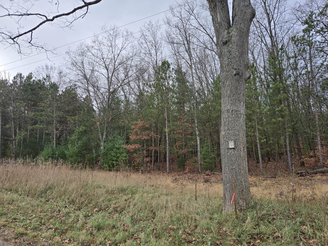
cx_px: 164
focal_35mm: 23
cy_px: 123
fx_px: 218
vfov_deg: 58.9
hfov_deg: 73.9
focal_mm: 5.4
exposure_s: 1/453
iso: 25
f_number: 1.8
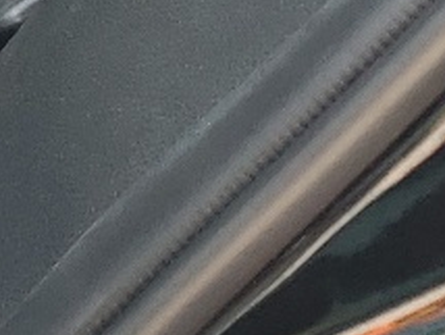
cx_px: -767
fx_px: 2497
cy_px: -593
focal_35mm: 194
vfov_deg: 7.0
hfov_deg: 8.8
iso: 50
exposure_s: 1/238
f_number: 1.5
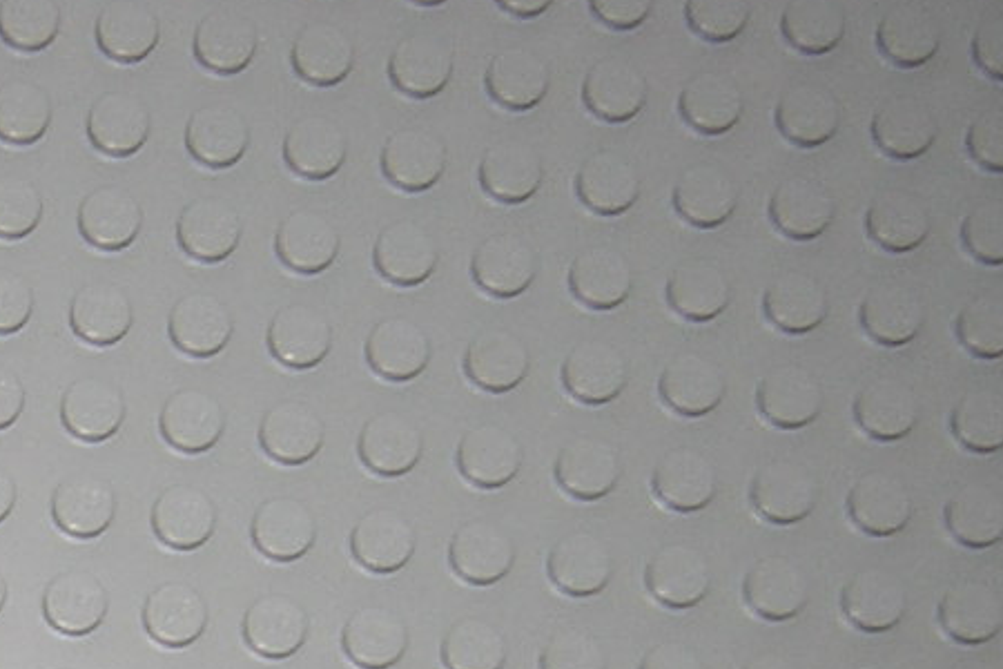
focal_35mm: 133
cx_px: -317
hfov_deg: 14.7
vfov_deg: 9.6
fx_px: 3705
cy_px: 1322
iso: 100
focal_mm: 4.7
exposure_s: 1/60.1
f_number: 2.6
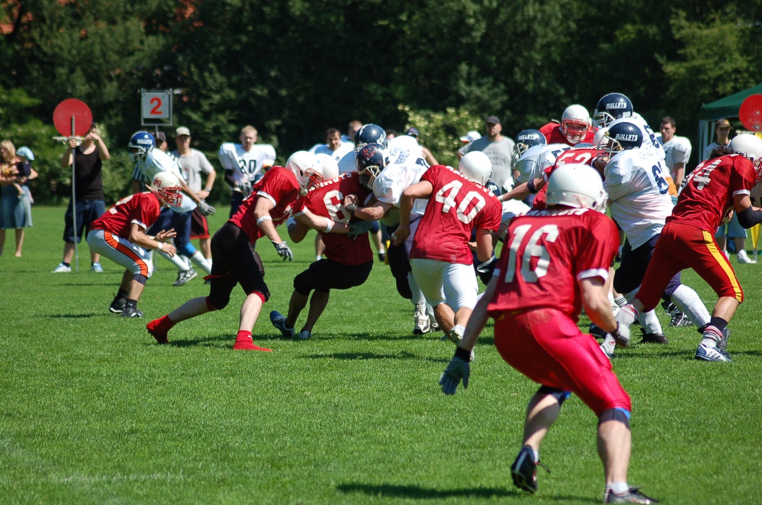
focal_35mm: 202
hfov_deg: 10.2
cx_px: 381
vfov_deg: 6.8
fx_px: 4278
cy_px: 252
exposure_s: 1/1000
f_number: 4.5
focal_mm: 135
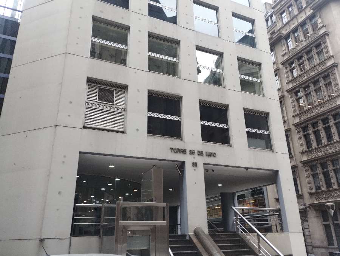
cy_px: 128
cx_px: 170
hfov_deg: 63.4
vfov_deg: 49.8
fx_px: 275
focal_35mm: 28
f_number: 1.8
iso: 236
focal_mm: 4.27
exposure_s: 1/50
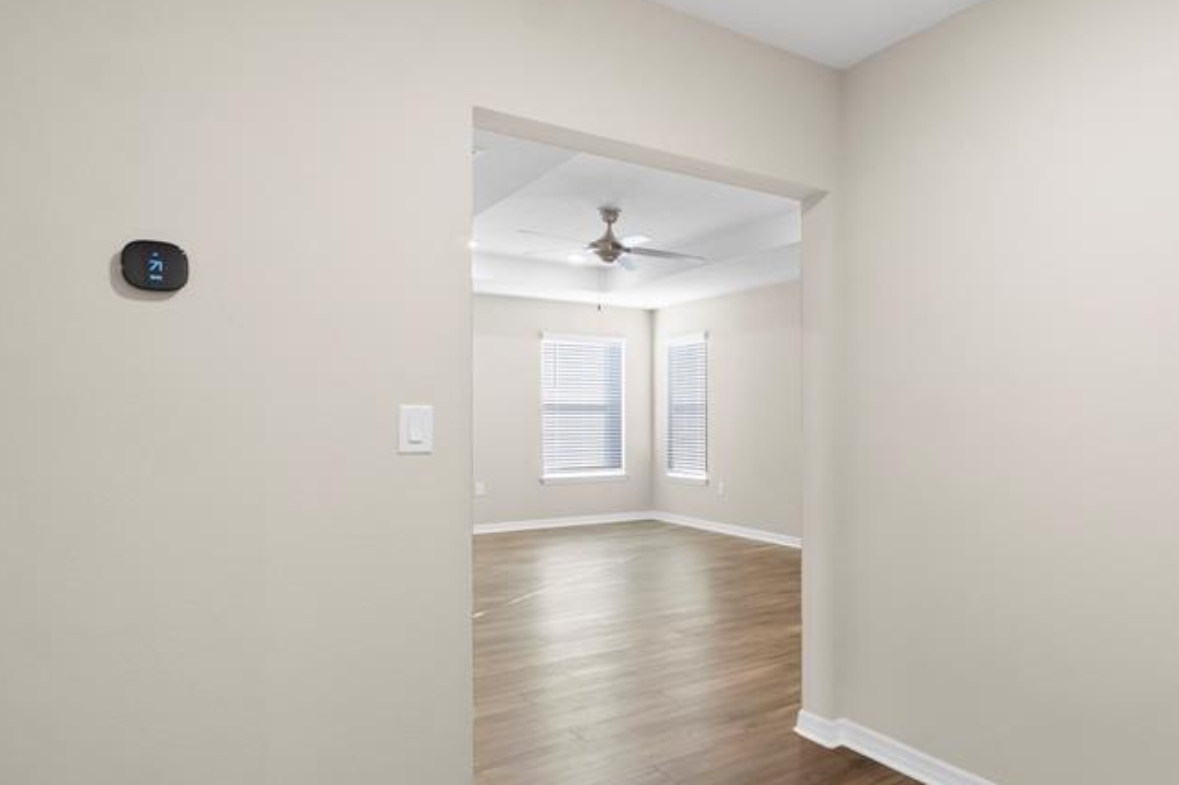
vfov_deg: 53.1
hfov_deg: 68.2
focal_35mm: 24
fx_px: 786
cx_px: 906
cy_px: 396
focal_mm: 10
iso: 100
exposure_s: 1
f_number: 8
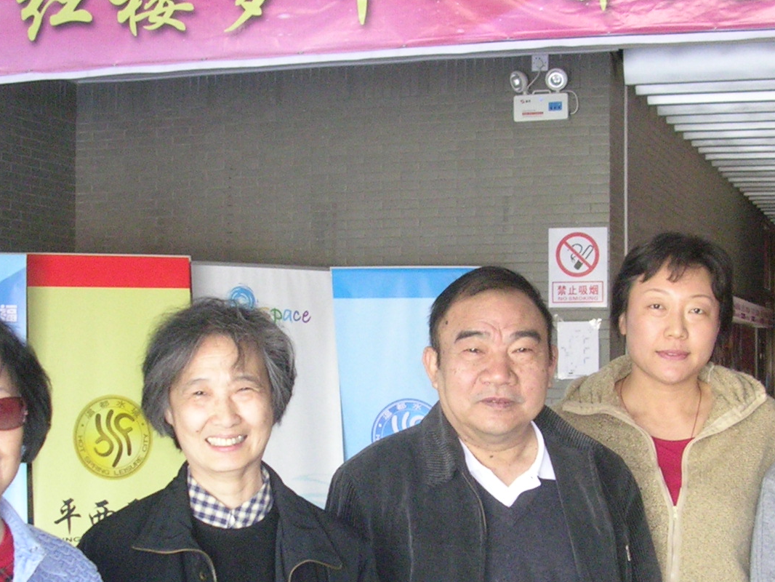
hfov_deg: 26.7
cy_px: 393
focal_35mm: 73
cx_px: 400
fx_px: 1635
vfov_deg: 20.1
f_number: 2.8
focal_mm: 5.8
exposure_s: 1/31.4
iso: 171
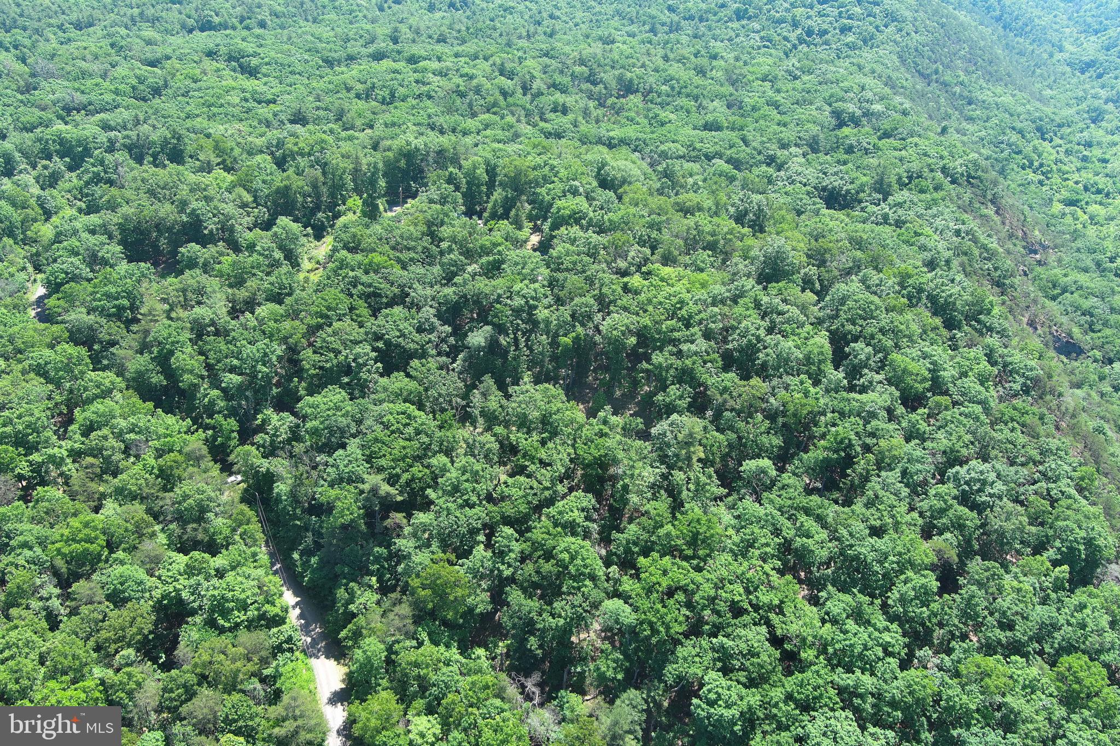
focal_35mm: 29
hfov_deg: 63.7
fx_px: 902
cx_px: 560
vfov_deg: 45.0
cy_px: 373
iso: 100
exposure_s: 1/277
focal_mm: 10.57
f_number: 2.8
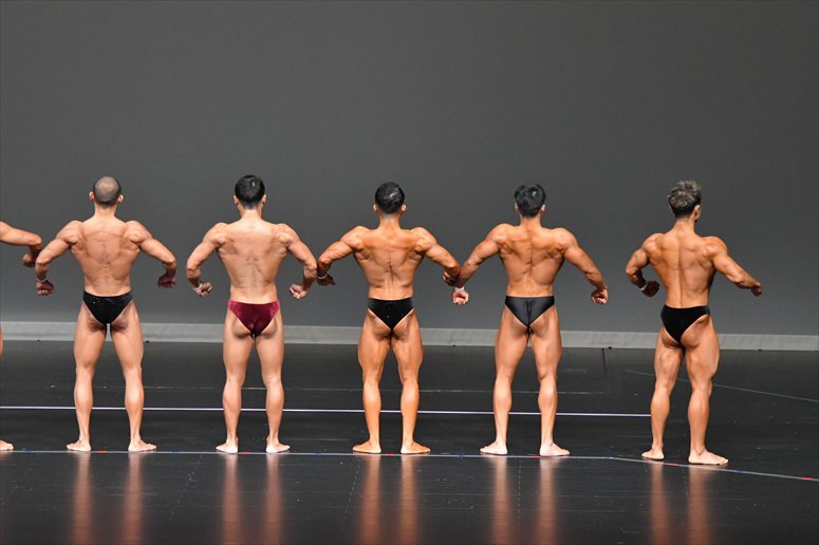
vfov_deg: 6.8
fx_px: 4593
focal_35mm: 202
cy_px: 272
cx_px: 410
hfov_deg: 10.2
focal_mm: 135
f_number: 5.6
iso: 5000
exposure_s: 1/400
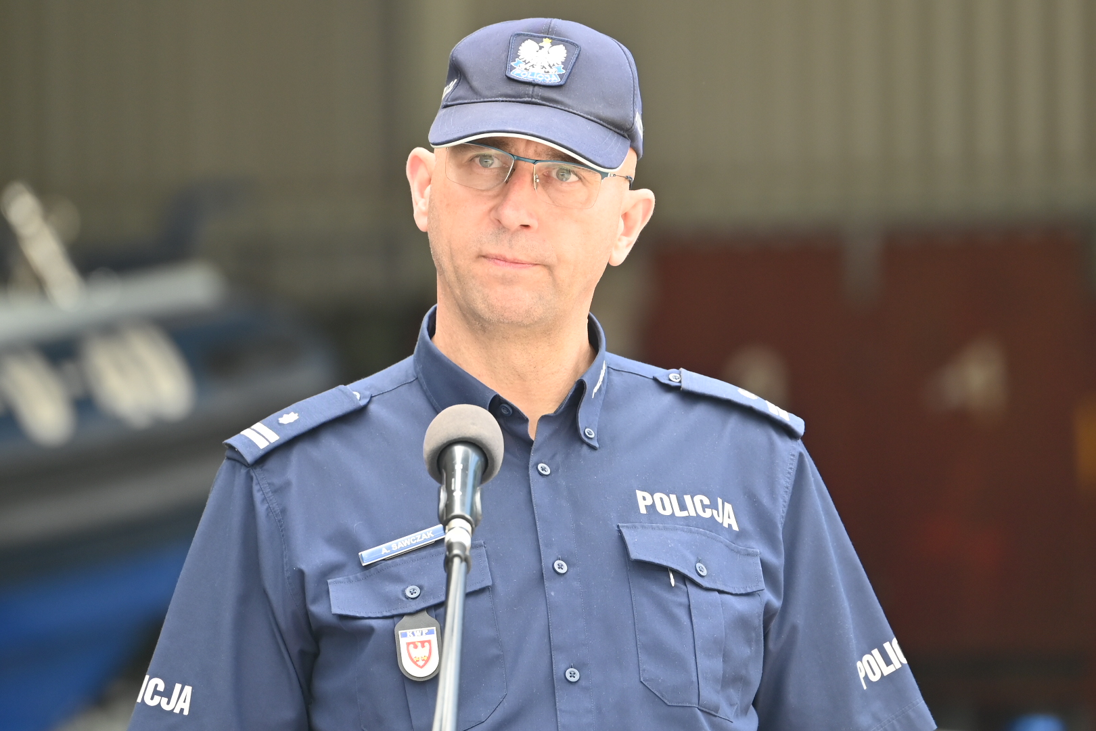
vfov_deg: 7.6
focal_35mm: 180
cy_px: 366
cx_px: 548
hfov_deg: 11.4
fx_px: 5480
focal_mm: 180
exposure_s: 1/400
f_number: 2.8
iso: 180
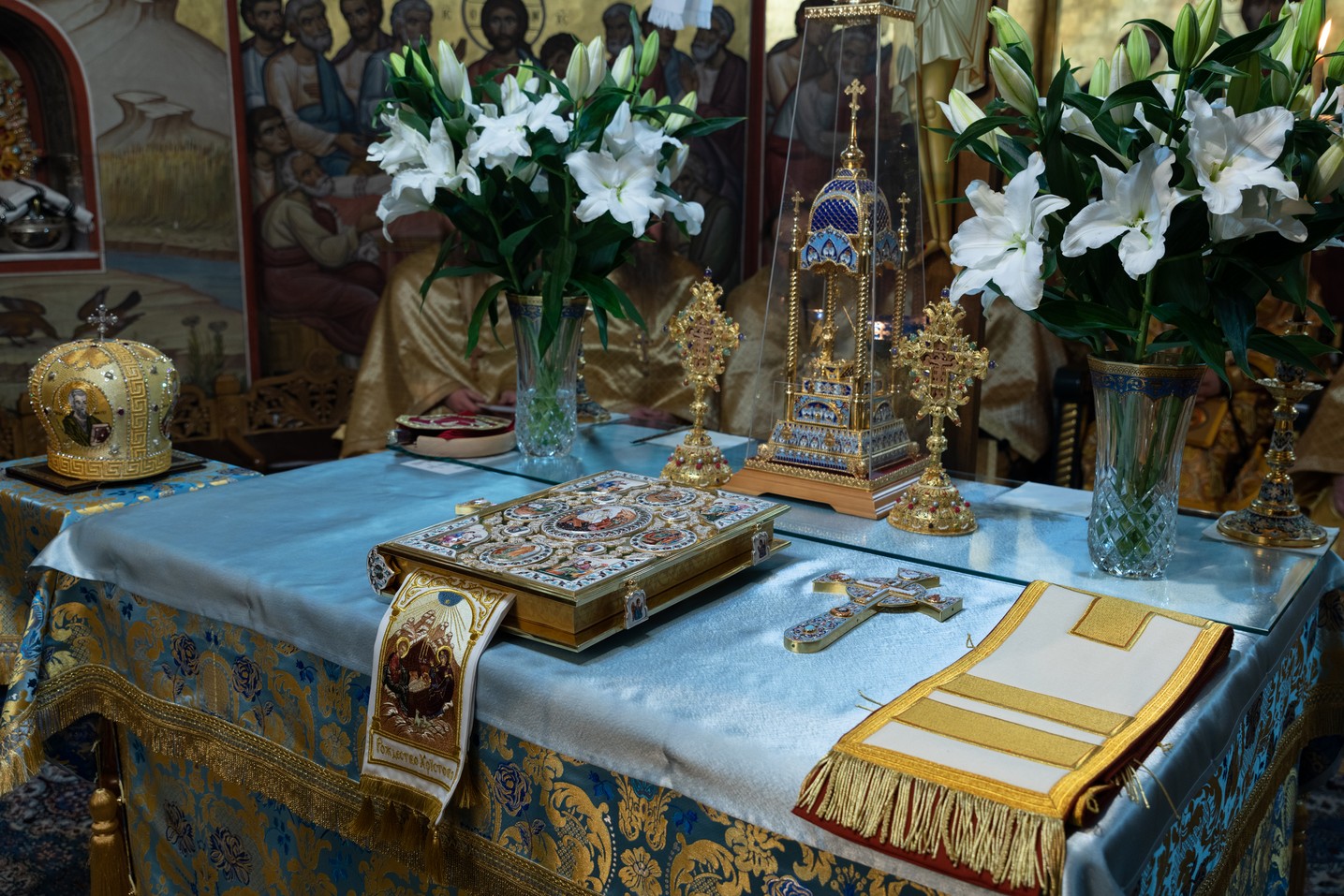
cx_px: 672
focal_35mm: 35
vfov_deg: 37.9
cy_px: 448
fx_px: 1307
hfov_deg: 54.4
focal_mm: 35
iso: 400
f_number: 4
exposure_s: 1/15
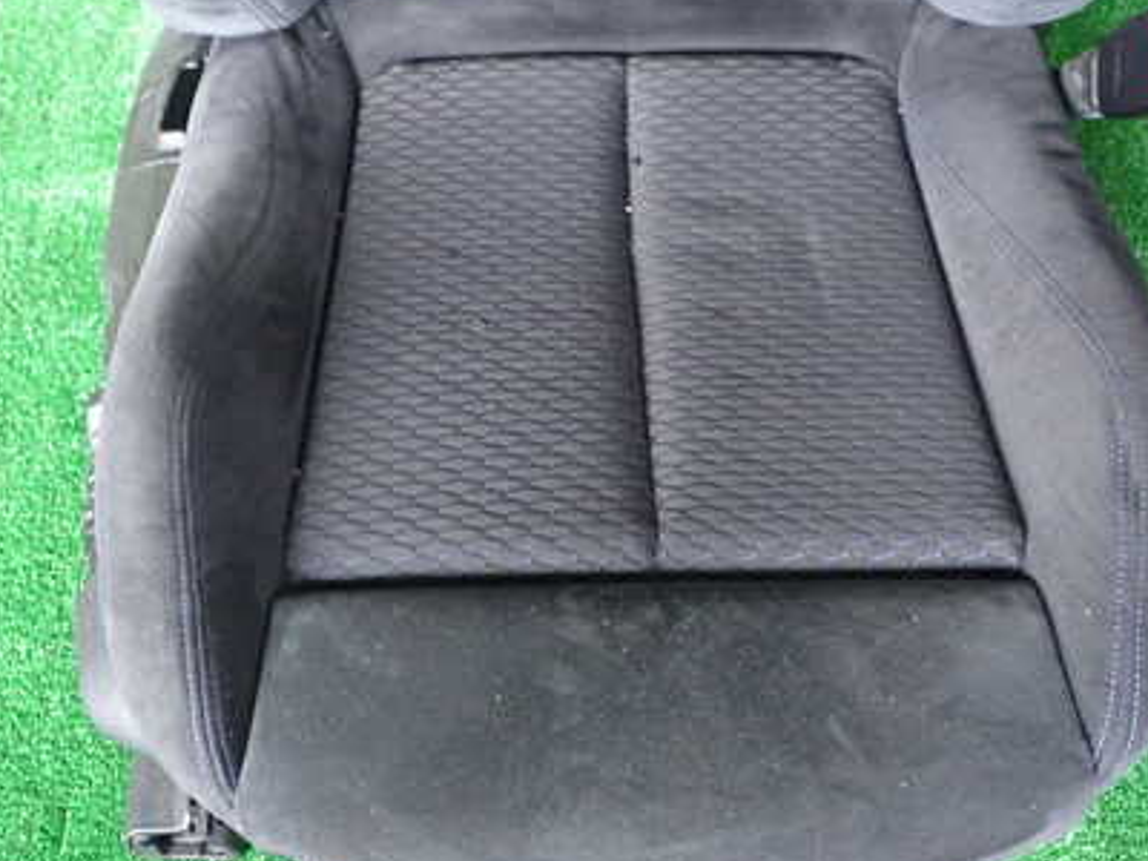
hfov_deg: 33.8
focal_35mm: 57
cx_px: 611
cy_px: 422
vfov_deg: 25.7
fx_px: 1890
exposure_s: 1/25
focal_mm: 6.83
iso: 800
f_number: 2.7
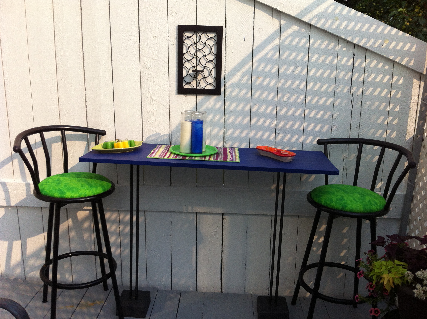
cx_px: 214
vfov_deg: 40.6
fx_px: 431
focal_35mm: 35
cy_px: 160
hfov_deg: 52.7
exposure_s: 1/1184
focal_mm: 3.85
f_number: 2.8
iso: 80
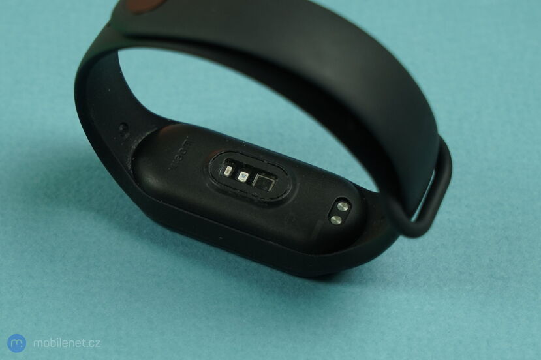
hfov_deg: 31.4
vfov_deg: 21.2
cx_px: 270
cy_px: 180
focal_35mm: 64
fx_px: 961
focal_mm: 64
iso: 1250
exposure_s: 1/125
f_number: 6.3
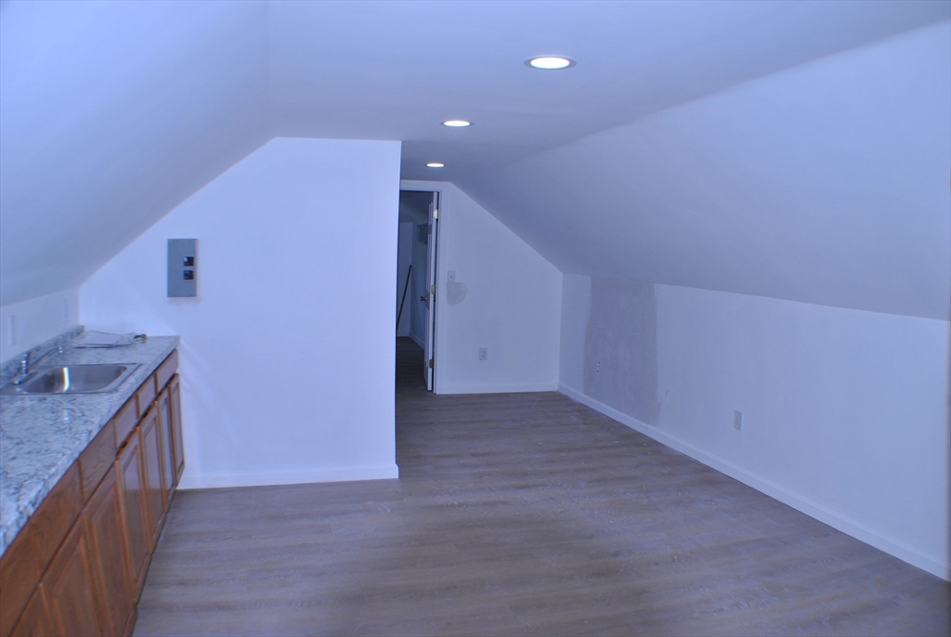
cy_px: 318
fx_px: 952
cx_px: 476
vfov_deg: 37.0
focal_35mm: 36
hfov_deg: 53.1
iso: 100
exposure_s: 1/100
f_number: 4
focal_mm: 24
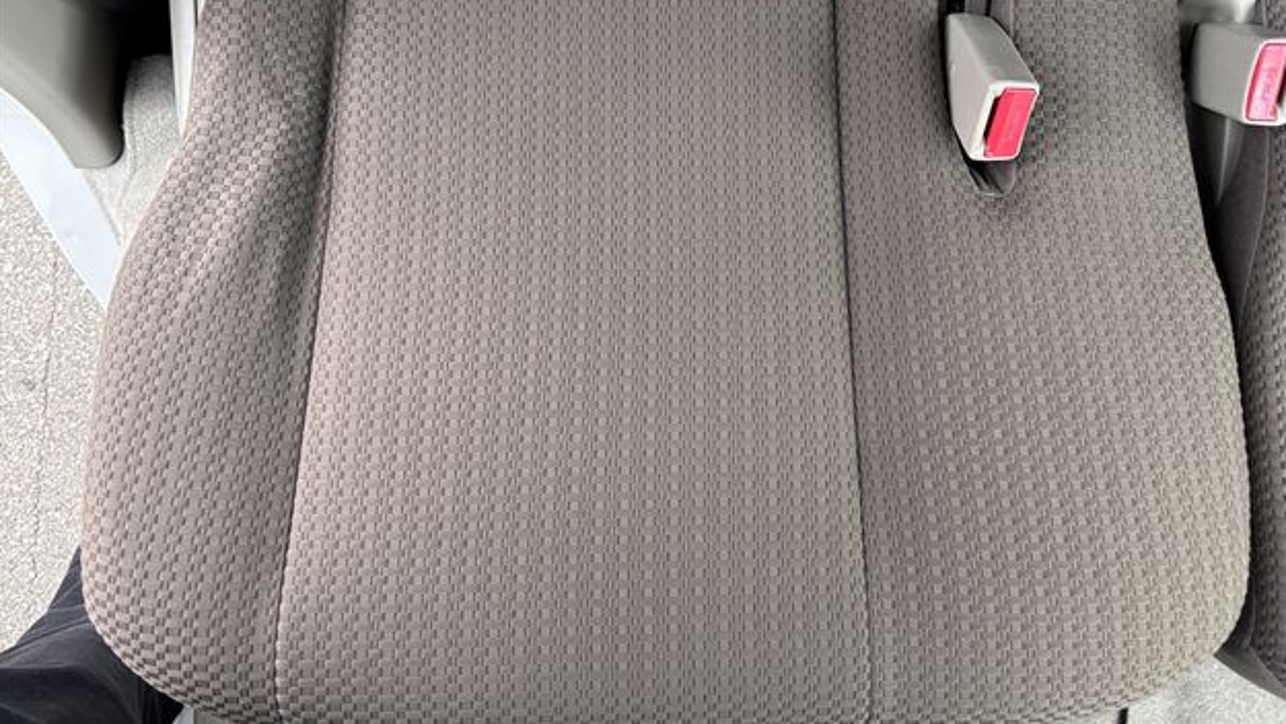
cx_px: 652
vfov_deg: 39.9
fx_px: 989
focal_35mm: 29
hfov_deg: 66.0
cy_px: 267
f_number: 1.6
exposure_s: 1/60
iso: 250
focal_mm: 5.96
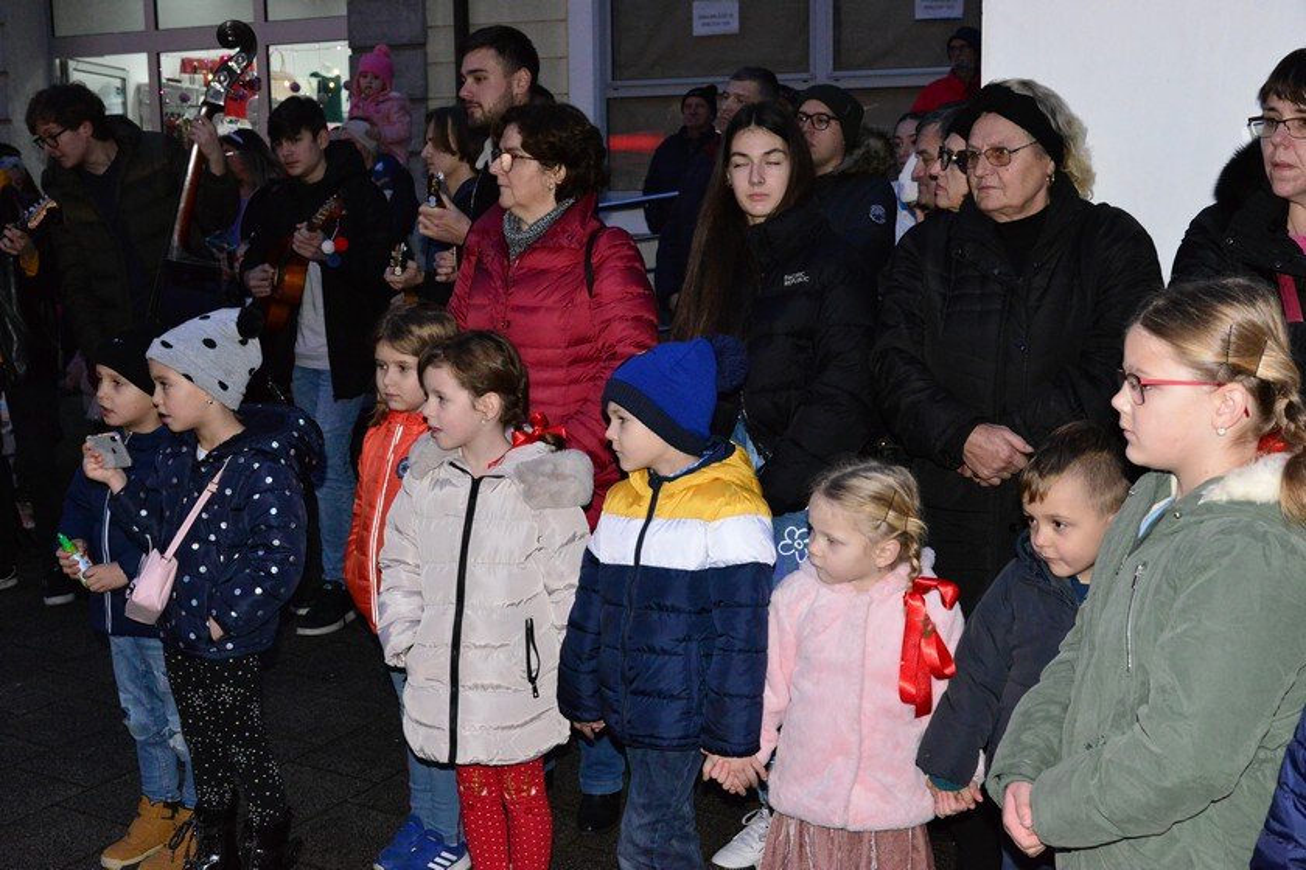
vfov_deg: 35.1
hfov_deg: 50.7
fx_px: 1378
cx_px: 653
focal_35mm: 38
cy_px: 435
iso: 6400
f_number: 8
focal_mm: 38
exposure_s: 1/60
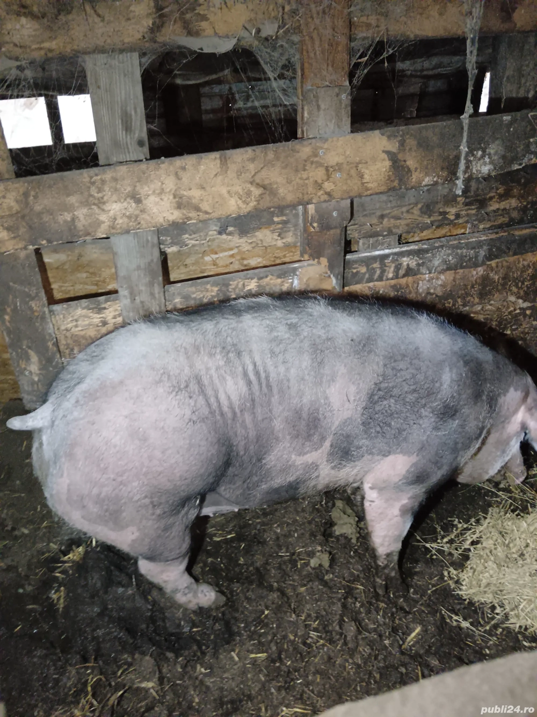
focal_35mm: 27
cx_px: 268
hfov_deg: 51.3
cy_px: 358
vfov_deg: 65.3
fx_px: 559
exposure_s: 1/33.3
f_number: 1.9
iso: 4062
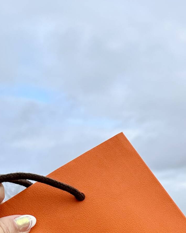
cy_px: 298
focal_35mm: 67
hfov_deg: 22.0
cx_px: 184
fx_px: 461
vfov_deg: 24.8
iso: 80
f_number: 1.78
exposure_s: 1/1241
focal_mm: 6.86
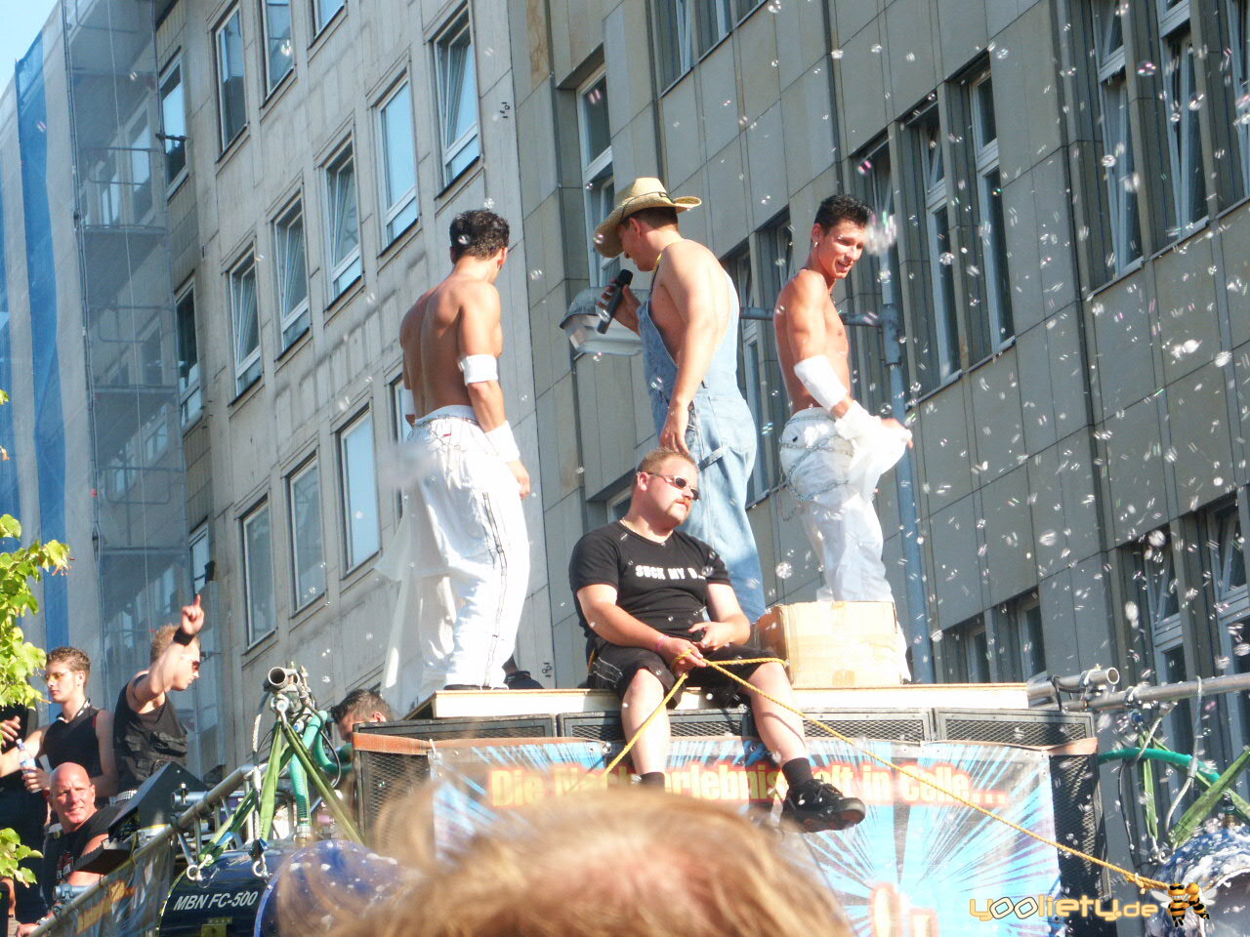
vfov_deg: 12.7
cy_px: 468
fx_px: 4225
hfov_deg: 16.8
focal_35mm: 117
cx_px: 625
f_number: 8
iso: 100
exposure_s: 1/125
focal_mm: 29.02
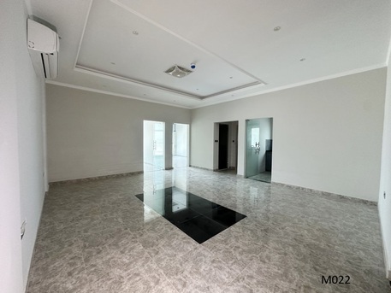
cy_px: 146
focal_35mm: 14
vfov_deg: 85.7
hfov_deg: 102.0
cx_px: 196
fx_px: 158
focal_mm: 2.22
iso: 250
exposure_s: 1/99
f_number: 2.2
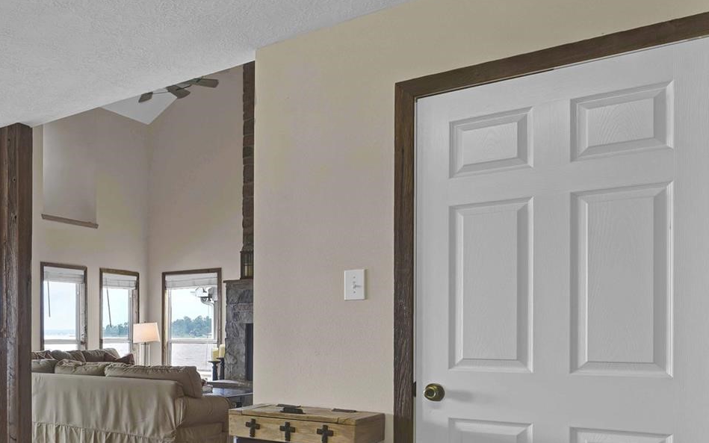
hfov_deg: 46.7
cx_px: -26
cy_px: 357
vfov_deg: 36.9
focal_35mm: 33
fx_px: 638
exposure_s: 1/25
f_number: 8
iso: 100
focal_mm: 15
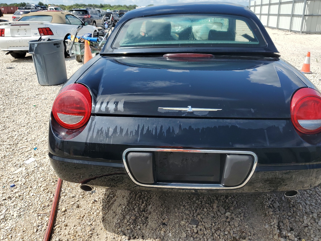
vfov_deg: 48.2
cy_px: 107
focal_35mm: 29
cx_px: 176
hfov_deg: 61.5
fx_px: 269
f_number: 1.5
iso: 50
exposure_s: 1/3333
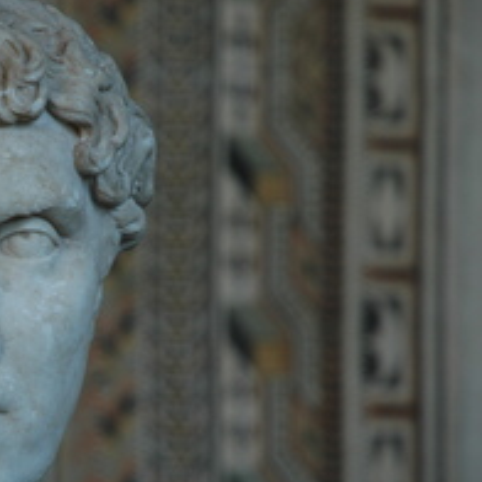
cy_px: 300
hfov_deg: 8.7
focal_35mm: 200
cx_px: -15
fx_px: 3151
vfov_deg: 8.7
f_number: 4.5
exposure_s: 1/25
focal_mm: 70
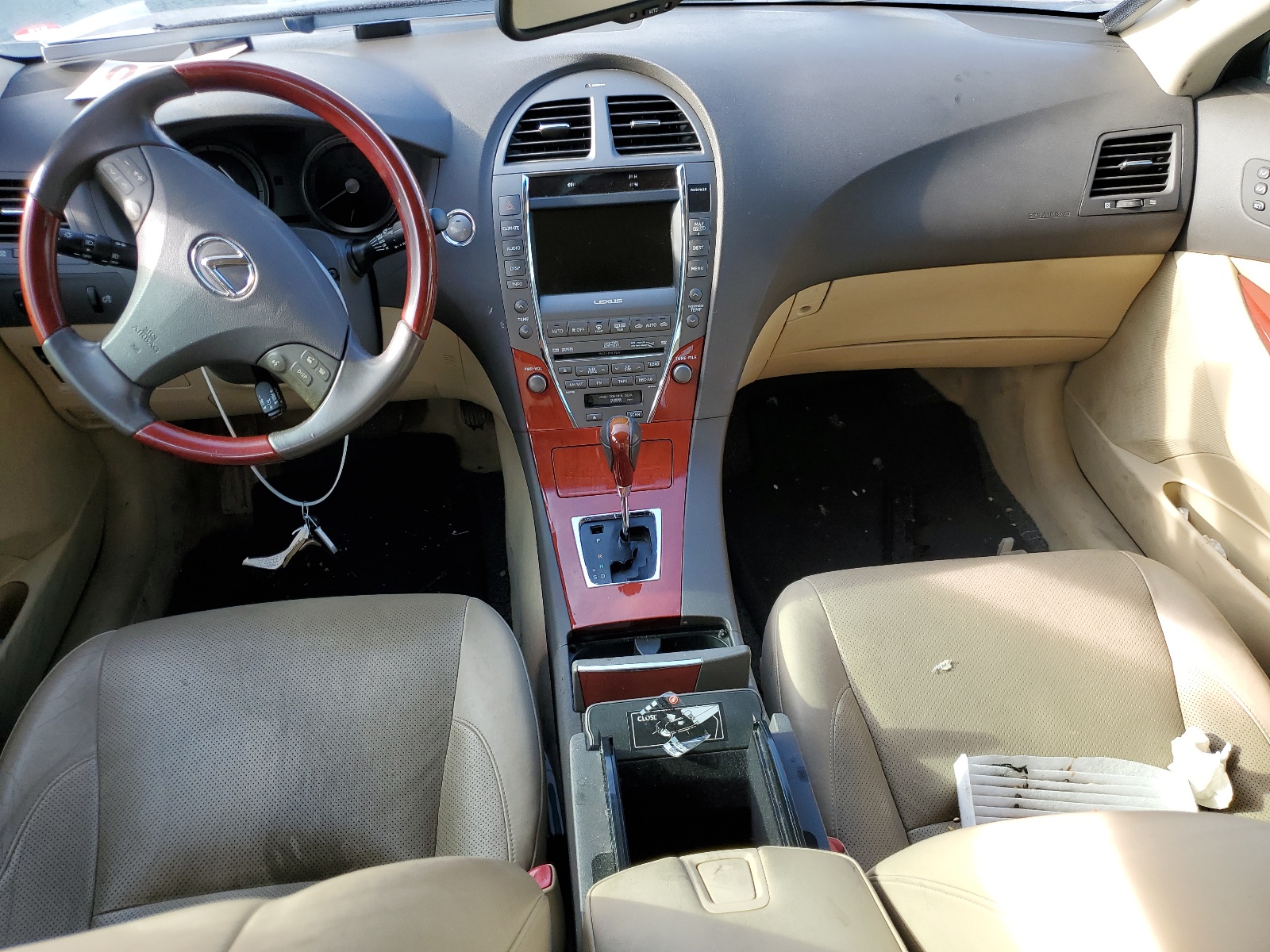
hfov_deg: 67.3
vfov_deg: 53.1
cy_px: 476
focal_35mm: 26
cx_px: 635
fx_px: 954
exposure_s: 1/143
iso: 50
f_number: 1.5
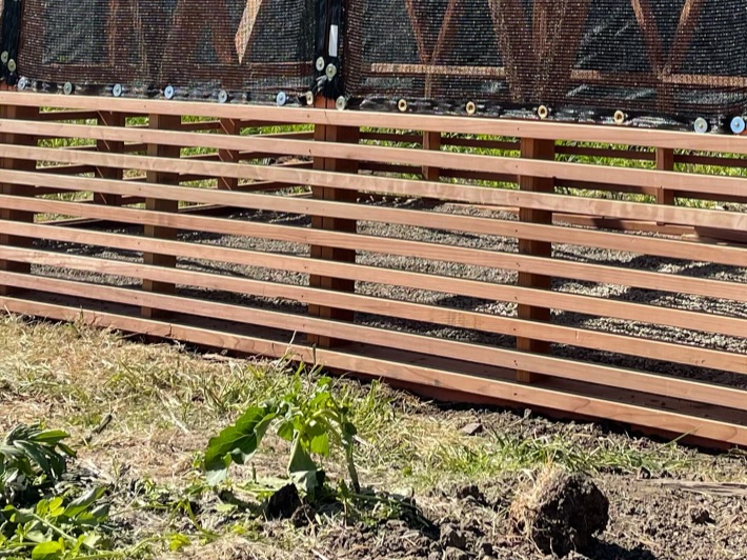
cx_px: 480
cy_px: -119
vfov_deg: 18.6
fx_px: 1618
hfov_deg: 25.9
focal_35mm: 75
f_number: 1.6
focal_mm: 4.2
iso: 32
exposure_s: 1/2353
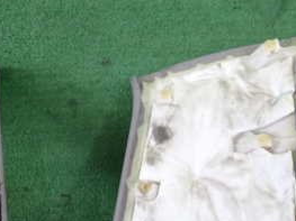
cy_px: 172
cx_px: 98
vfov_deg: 25.3
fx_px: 487
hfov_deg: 33.5
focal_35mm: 57
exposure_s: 1/50
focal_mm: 4.5
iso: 200
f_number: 2
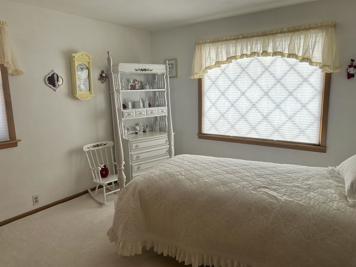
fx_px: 267
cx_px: 178
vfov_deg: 53.1
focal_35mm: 26
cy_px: 134
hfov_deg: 67.3
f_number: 1.5
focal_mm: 5.7
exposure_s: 1/1645
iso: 50
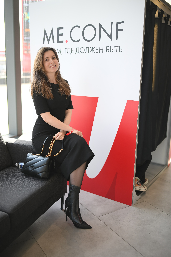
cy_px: 128
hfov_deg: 37.9
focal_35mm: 35
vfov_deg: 54.4
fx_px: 249
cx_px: 86
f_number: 1.4
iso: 160
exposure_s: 1/400
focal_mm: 35
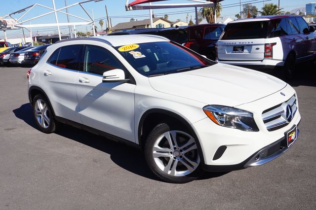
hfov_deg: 57.2
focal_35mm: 33
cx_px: 158
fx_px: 290
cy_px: 105
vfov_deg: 39.9
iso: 100
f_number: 14
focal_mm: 22
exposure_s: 1/100
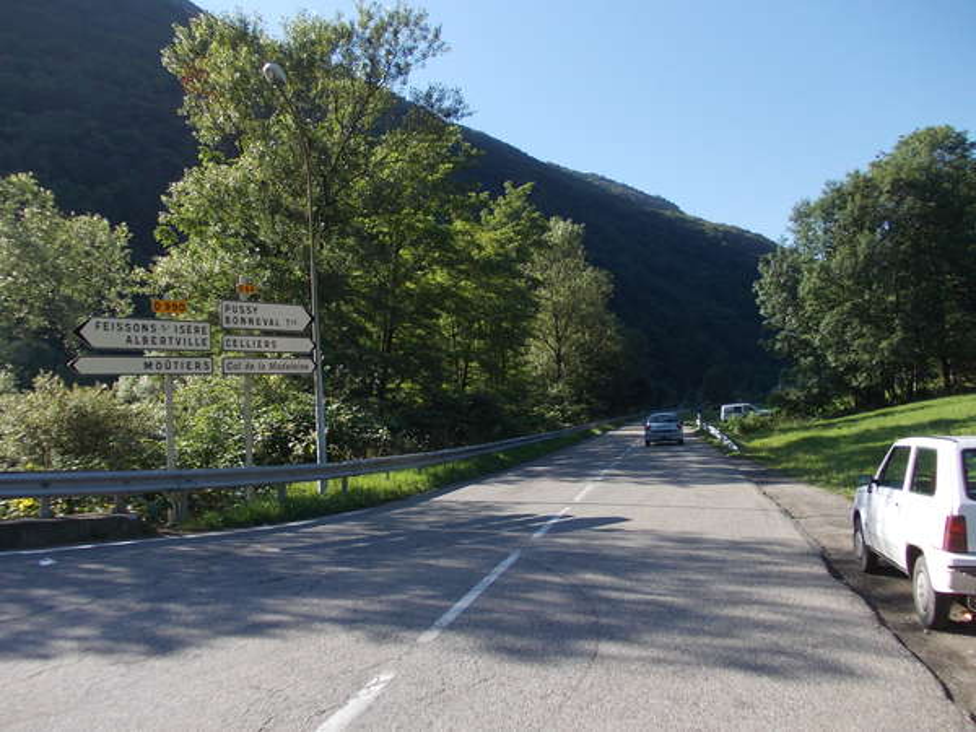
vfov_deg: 49.7
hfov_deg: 63.4
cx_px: 488
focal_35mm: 28
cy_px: 366
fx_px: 789
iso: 80
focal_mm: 4
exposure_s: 1/160
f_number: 5.4
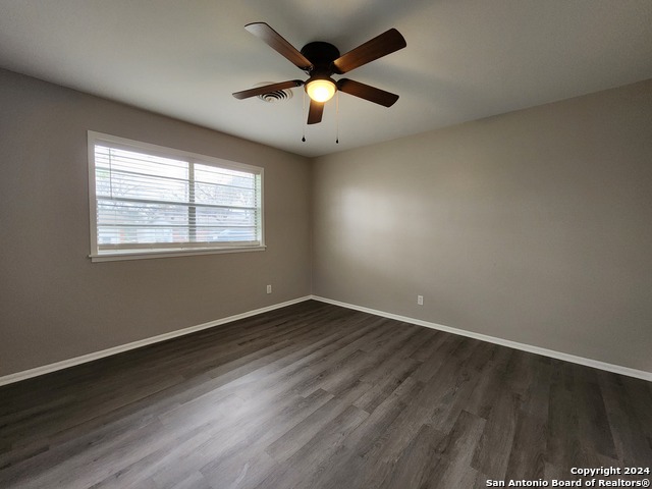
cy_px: 244
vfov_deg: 89.9
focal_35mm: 13
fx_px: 245
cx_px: 326
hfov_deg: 106.2
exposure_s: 1/60
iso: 250
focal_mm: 2.2
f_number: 2.2
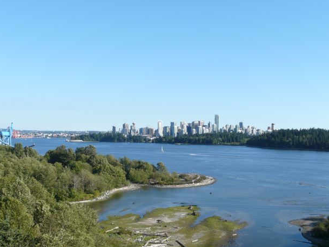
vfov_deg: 31.4
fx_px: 437
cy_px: 156
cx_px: 197
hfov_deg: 41.1
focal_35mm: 46
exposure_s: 1/250
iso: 100
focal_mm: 5.7
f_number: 5.6
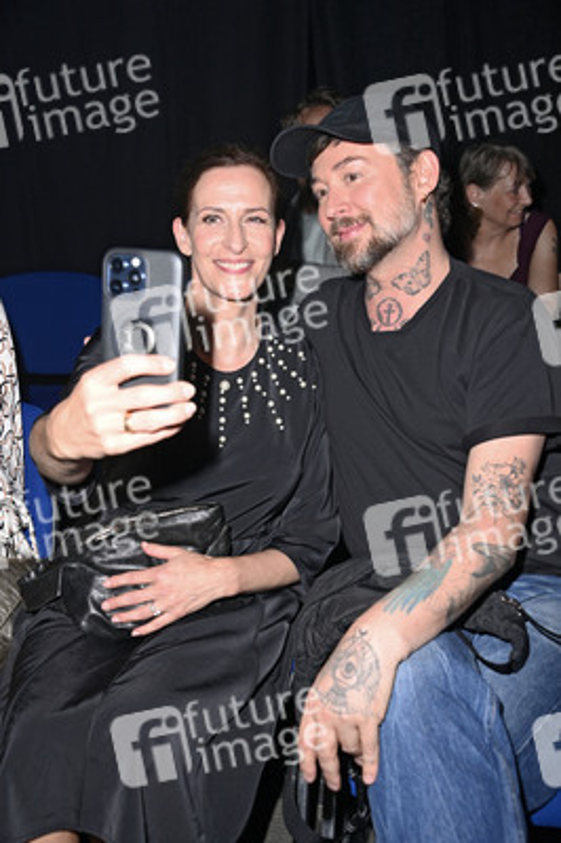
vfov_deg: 46.4
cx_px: 280
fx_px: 983
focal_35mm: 42
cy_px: 422
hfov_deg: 31.8
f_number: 5.6
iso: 1000
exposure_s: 1/125
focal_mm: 42
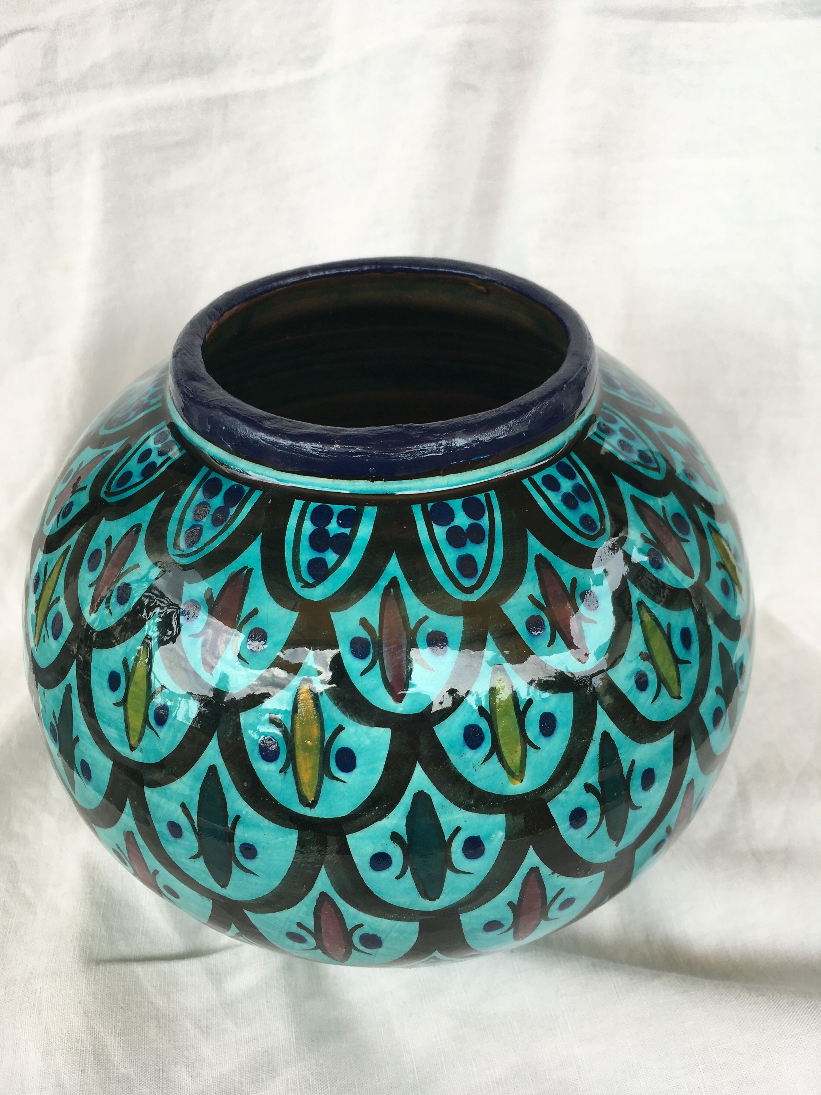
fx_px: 917
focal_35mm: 29
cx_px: 410
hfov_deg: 48.2
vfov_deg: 61.7
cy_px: 548
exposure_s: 1/275
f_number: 2.2
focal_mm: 4.15
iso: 25
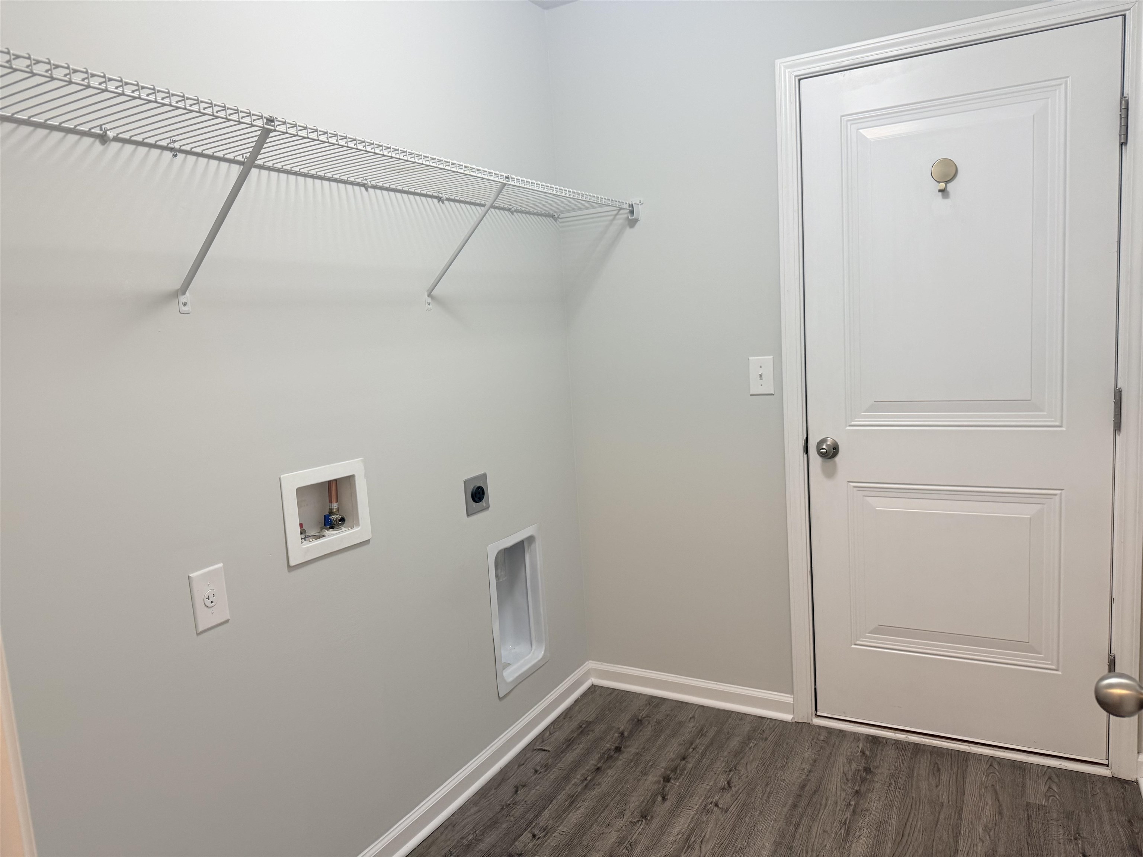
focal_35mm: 24
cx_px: 572
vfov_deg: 56.8
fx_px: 792
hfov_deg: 71.6
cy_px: 428
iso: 160
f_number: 1.78
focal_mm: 6.76
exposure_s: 1/60
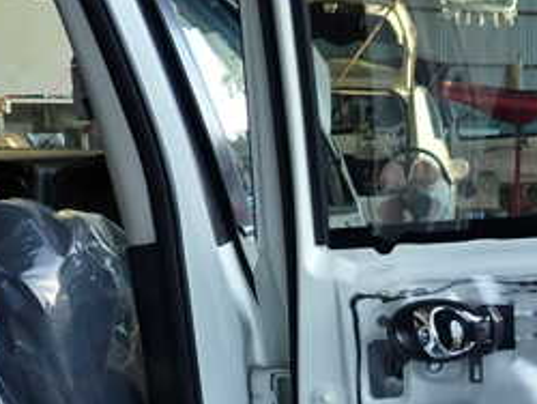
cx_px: 580
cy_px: 290
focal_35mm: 60
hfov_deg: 29.3
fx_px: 932
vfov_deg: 24.3
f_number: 2
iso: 100
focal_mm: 4.5
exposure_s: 1/160
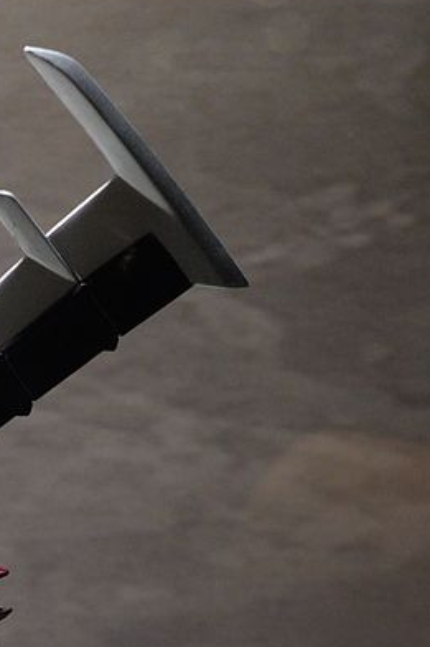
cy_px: 944
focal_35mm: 153
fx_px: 2743
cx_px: -74
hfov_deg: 8.9
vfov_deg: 12.8
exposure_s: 1/160
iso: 2000
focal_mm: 50
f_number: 6.3
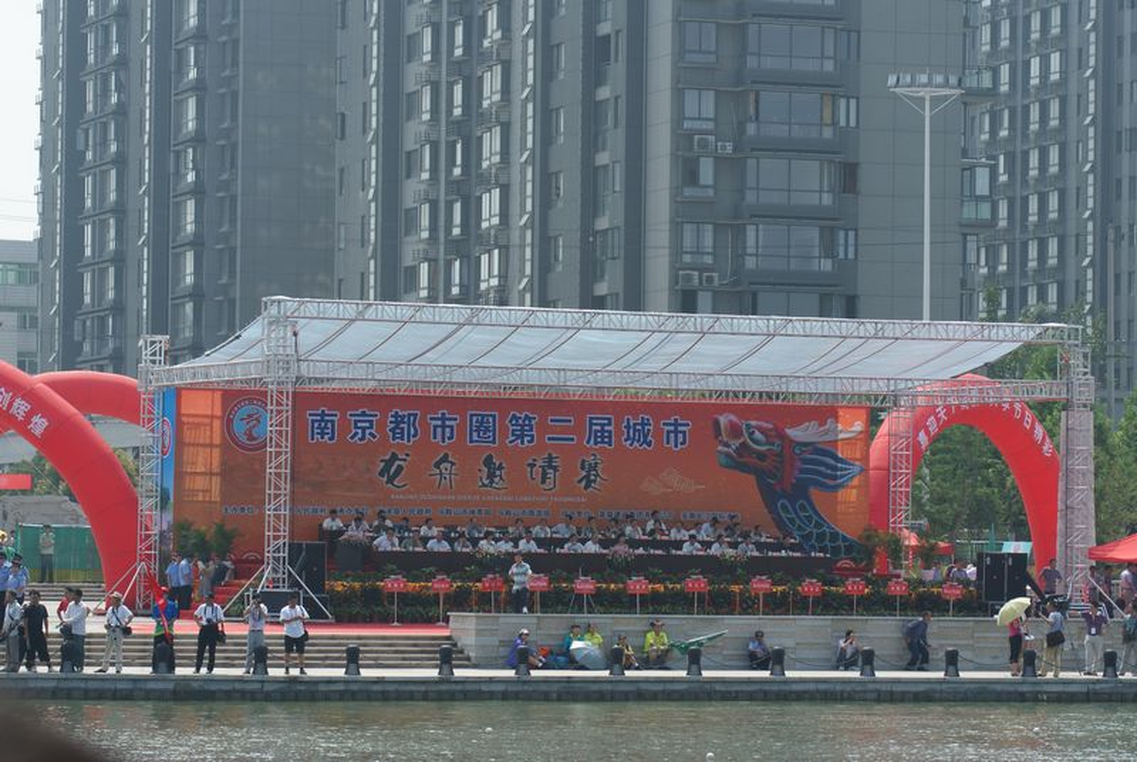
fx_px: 4744
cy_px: 381
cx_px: 568
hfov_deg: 13.7
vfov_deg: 9.2
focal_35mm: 150
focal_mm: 100
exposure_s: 1/250
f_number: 9
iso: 100
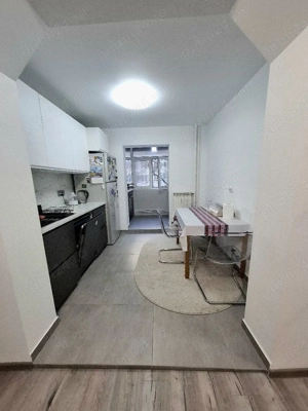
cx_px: 154
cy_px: 206
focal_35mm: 13
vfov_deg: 106.2
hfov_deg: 89.9
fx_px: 154
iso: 125
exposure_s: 1/50
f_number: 2.2
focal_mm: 1.74
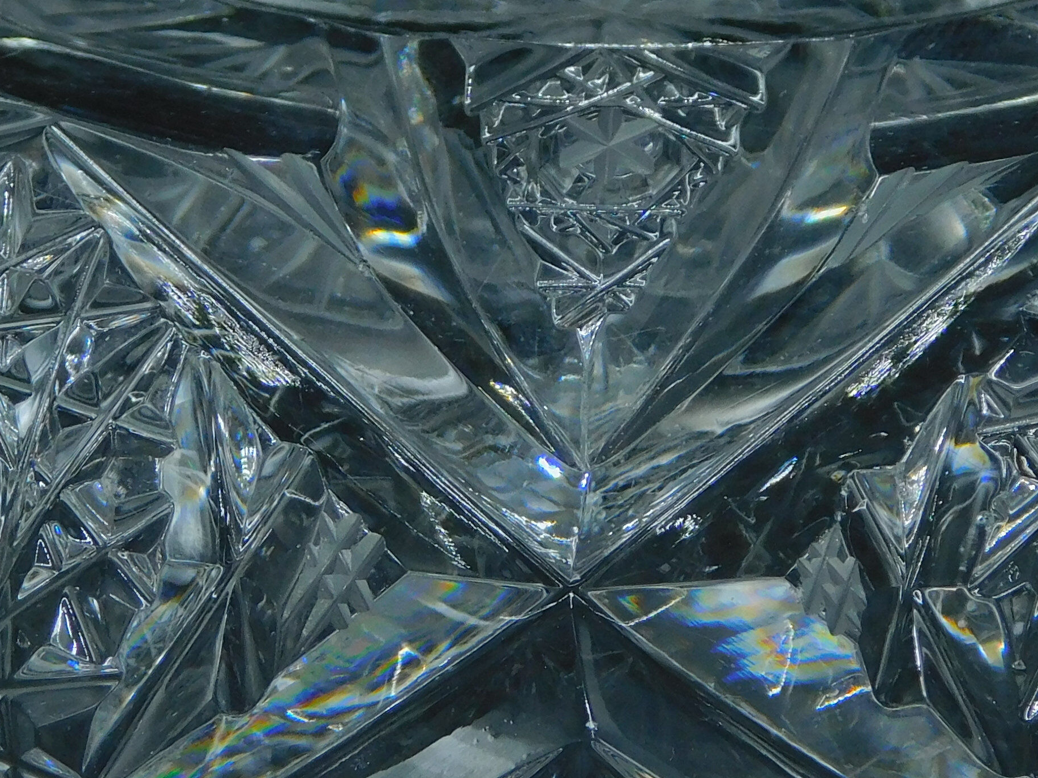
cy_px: 584
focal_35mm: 289
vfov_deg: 5.1
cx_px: 594
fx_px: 8665
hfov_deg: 6.9
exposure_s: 1/125
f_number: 4.8
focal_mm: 20.3
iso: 125
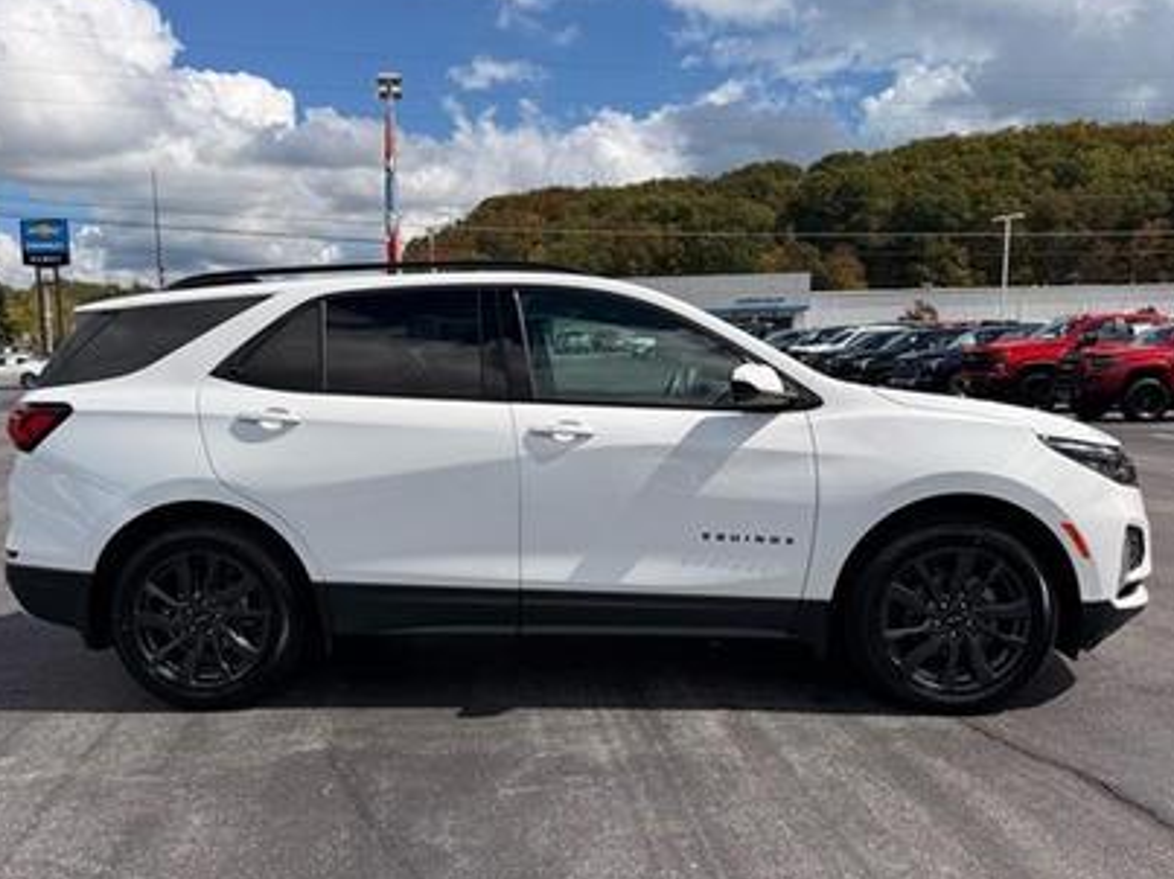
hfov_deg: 59.9
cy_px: 466
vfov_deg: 46.8
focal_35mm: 30
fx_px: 1017
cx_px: 530
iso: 80
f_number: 1.78
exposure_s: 1/6711
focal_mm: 6.76
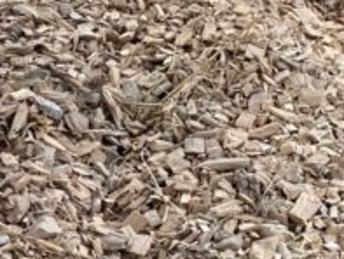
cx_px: -433
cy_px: 220
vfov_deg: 10.9
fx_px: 1342
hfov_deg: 12.2
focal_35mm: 135
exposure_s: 1/237
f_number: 1.8
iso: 32
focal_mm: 4.25
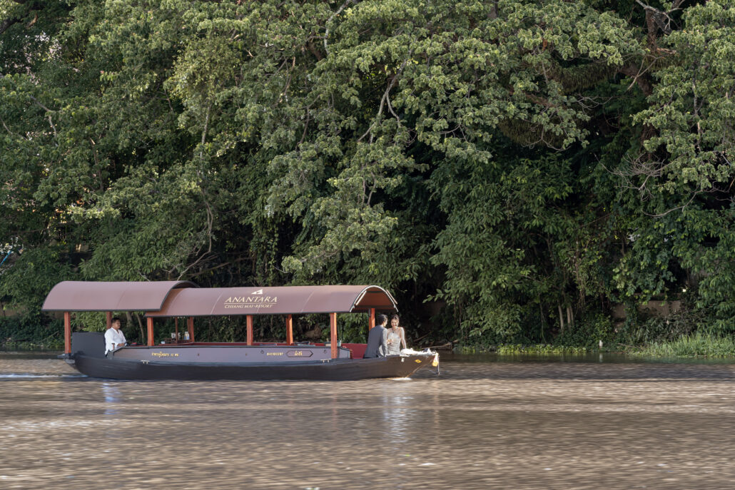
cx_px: 368
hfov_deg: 10.3
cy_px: 245
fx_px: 4084
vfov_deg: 6.9
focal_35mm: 200
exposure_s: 1/60
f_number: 11
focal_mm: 200
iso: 1000
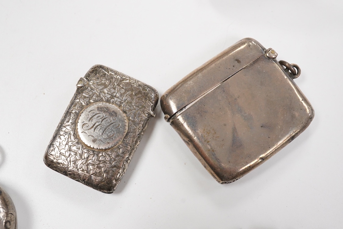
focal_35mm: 45
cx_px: 172
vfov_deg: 29.9
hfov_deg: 43.6
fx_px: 429
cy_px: 114
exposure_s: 1/100
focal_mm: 30
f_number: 14
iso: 2500
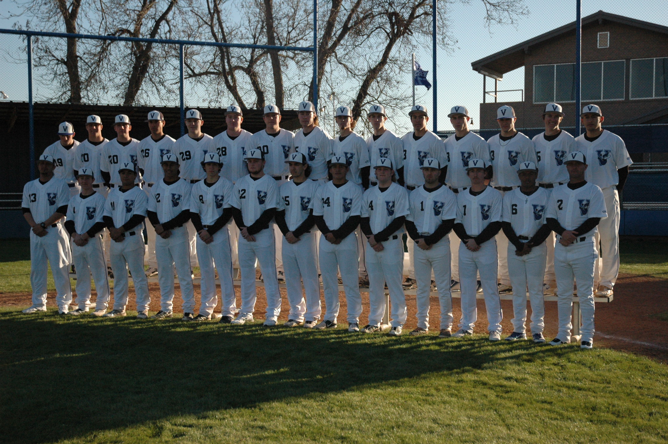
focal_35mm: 52
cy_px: 222
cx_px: 334
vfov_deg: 25.7
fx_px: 973
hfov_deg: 37.9
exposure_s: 1/4000
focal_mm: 35
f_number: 4.2
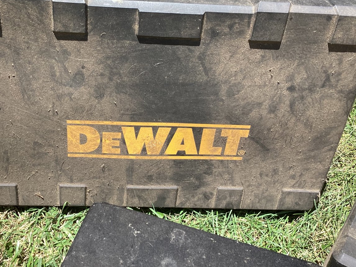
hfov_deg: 45.5
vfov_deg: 34.9
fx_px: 422
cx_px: 141
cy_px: 94
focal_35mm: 41
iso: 25
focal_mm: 3.3
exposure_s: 1/522
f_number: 2.4
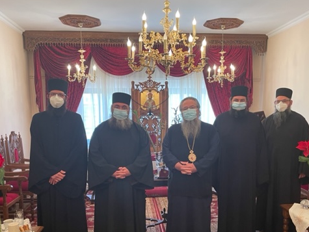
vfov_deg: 40.3
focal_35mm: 35
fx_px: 313
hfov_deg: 52.5
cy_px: 153
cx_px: 165
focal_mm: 4.2
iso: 100
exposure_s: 1/50
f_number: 1.6
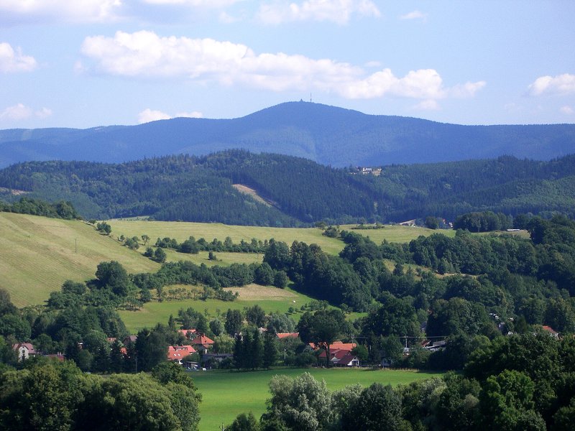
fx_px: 1894
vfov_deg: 13.0
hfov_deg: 17.3
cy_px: 216
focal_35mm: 114
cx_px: 288
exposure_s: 1/160
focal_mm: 18.9
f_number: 7.6
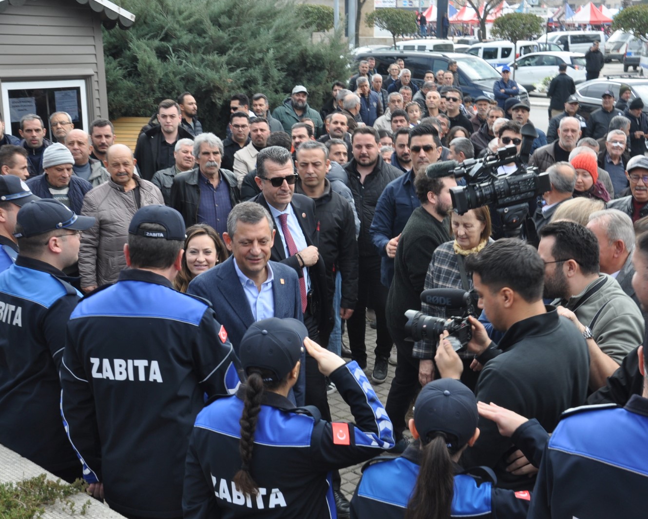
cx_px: 349
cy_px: 261
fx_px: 1055
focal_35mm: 55
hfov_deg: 34.1
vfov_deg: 27.6
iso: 200
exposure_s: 1/80
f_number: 9
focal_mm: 32
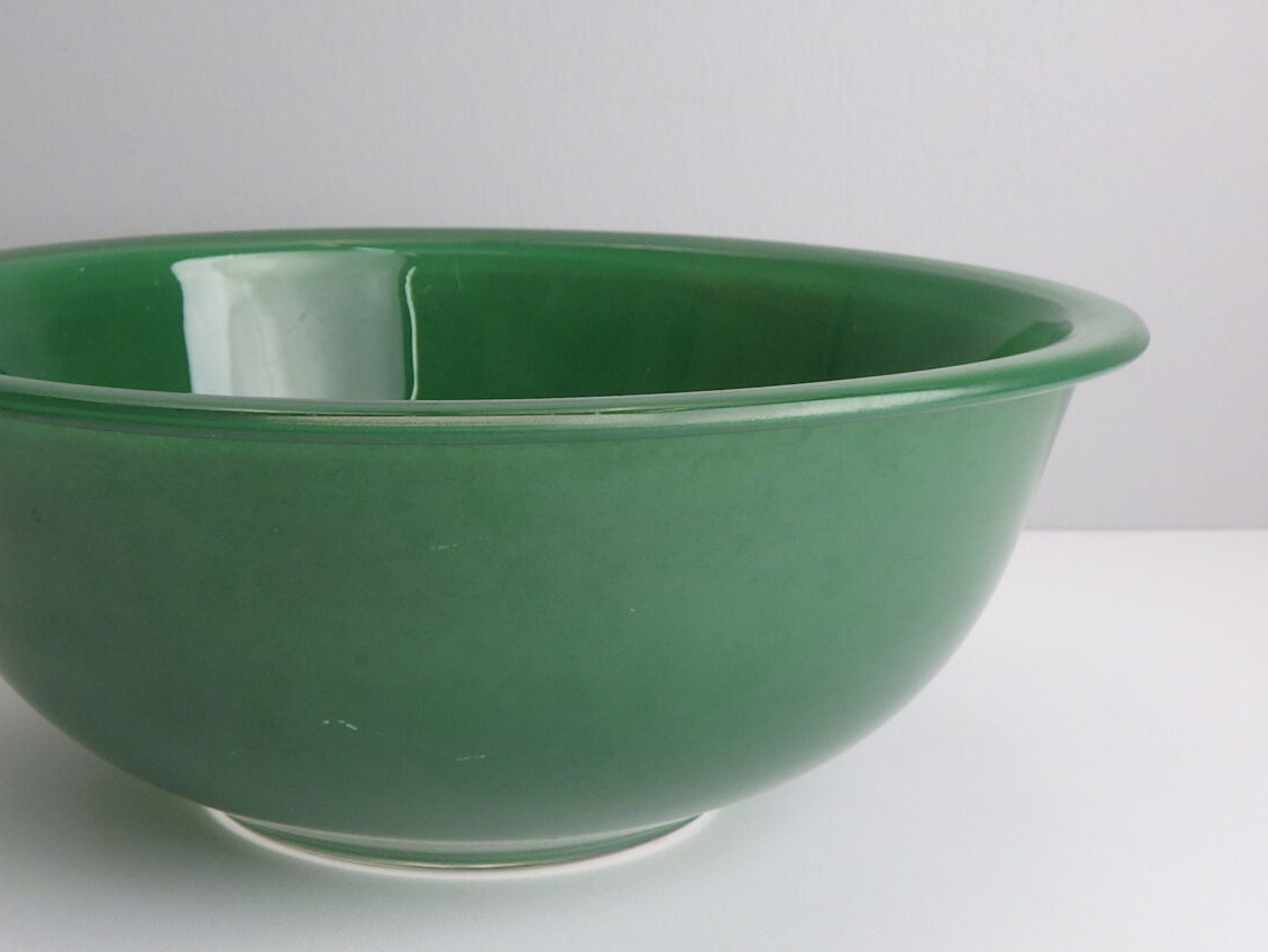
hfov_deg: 32.4
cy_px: 323
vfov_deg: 24.7
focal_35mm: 59
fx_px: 2162
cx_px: 425
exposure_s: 1/80
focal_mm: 6.1
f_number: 3.8
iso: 125
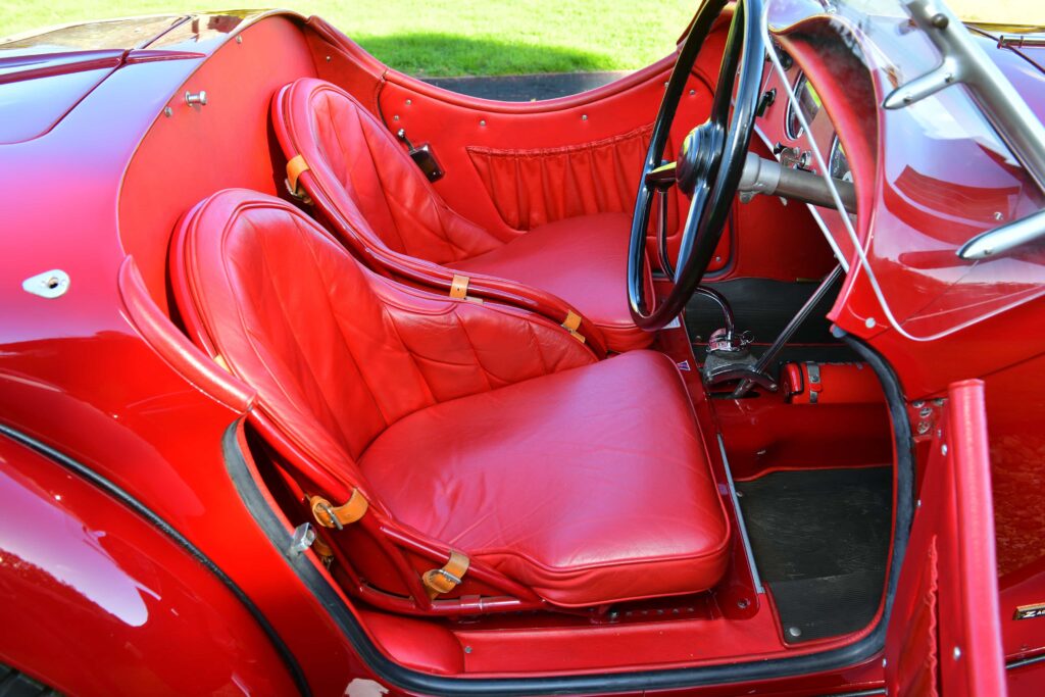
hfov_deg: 58.7
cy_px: 348
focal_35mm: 32
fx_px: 929
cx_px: 522
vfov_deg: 41.1
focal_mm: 32
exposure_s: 1/100
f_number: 5
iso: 250
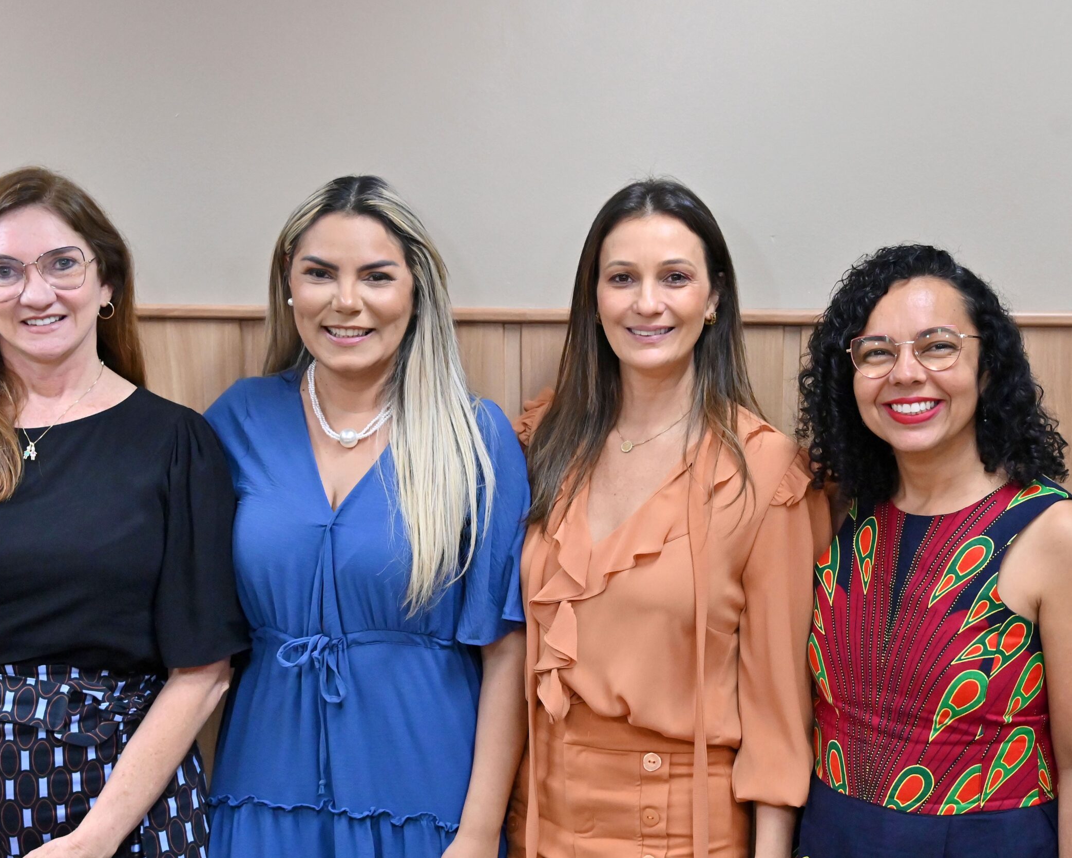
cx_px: 477
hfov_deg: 40.3
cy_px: 427
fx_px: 1459
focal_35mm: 46
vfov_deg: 32.7
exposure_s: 1/200
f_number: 5.6
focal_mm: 40
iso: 4000
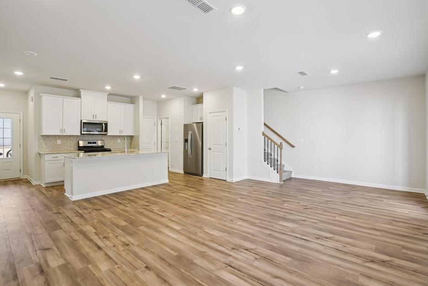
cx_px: 223
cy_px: 135
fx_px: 202
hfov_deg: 93.2
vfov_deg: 70.4
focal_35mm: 17
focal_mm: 16
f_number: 8
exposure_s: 1/8
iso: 400
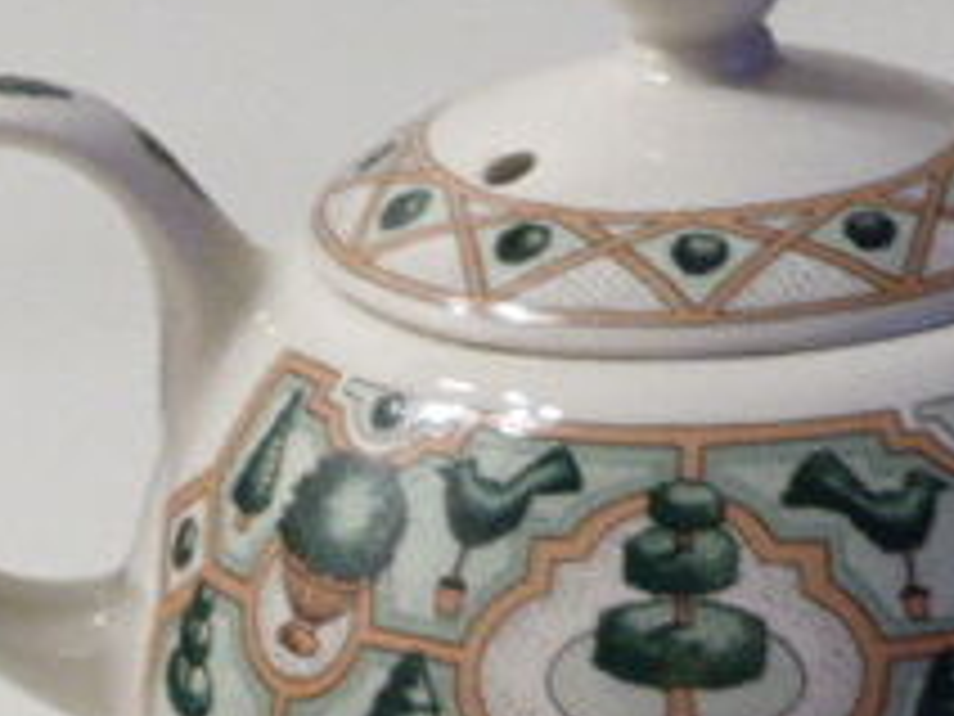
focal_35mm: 235
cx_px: 778
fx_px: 6476
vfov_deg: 6.3
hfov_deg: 8.4
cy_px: 572
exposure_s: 1/13
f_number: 5.3
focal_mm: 17.1
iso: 400
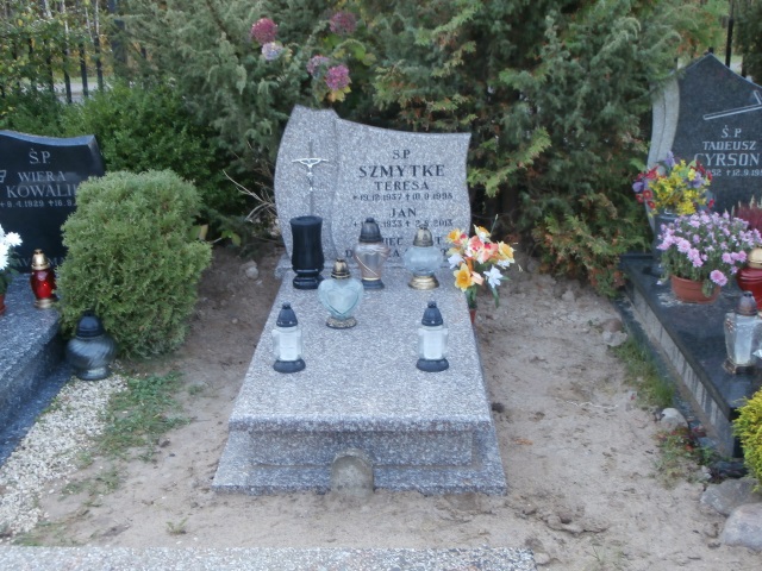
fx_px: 836
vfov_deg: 37.7
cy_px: 286
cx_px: 381
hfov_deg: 49.0
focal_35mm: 38
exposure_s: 1/40
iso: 125
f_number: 3.9
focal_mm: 6.67
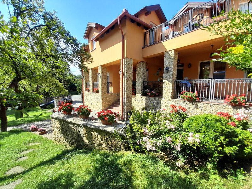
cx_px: 126
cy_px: 94
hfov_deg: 106.2
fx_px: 95
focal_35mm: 13
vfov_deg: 89.9
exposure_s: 1/622
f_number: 2.2
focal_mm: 1.13
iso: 40
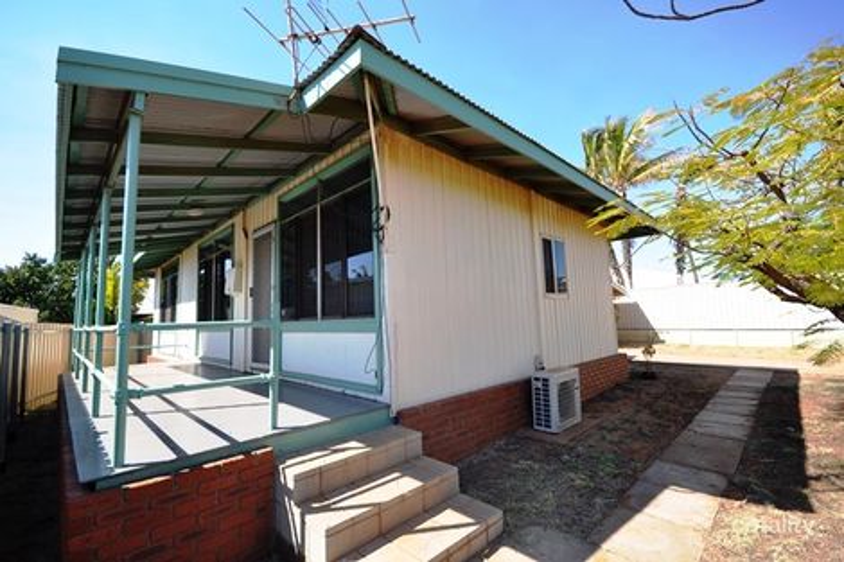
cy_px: 281
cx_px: 422
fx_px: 352
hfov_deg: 100.4
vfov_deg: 77.3
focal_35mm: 15
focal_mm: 10
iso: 200
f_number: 8
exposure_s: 1/250
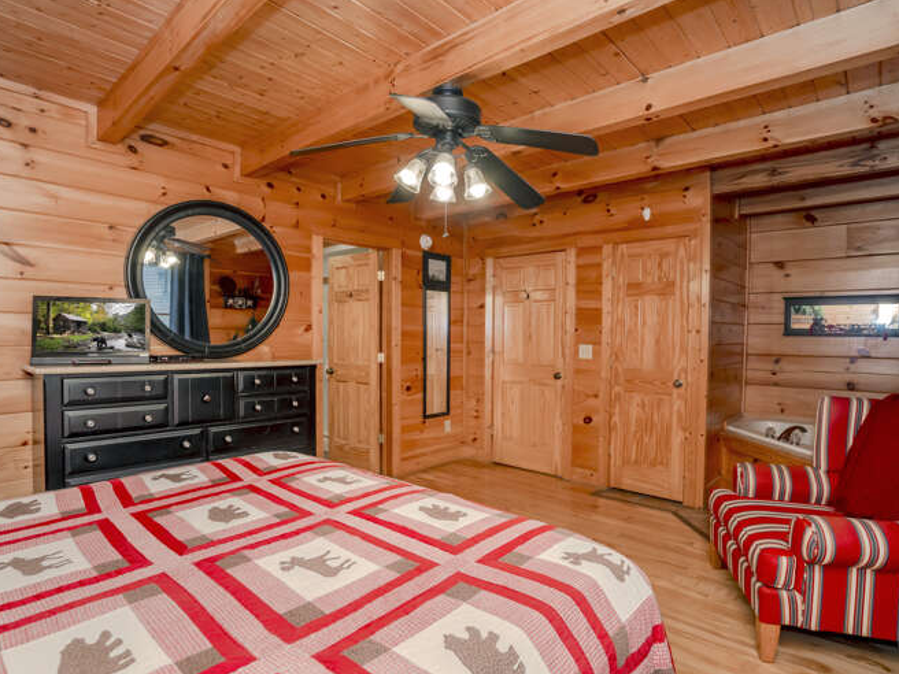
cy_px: 347
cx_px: 474
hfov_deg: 87.7
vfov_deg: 71.6
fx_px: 467
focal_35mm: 18
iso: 1600
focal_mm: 16
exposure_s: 1/80
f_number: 7.1
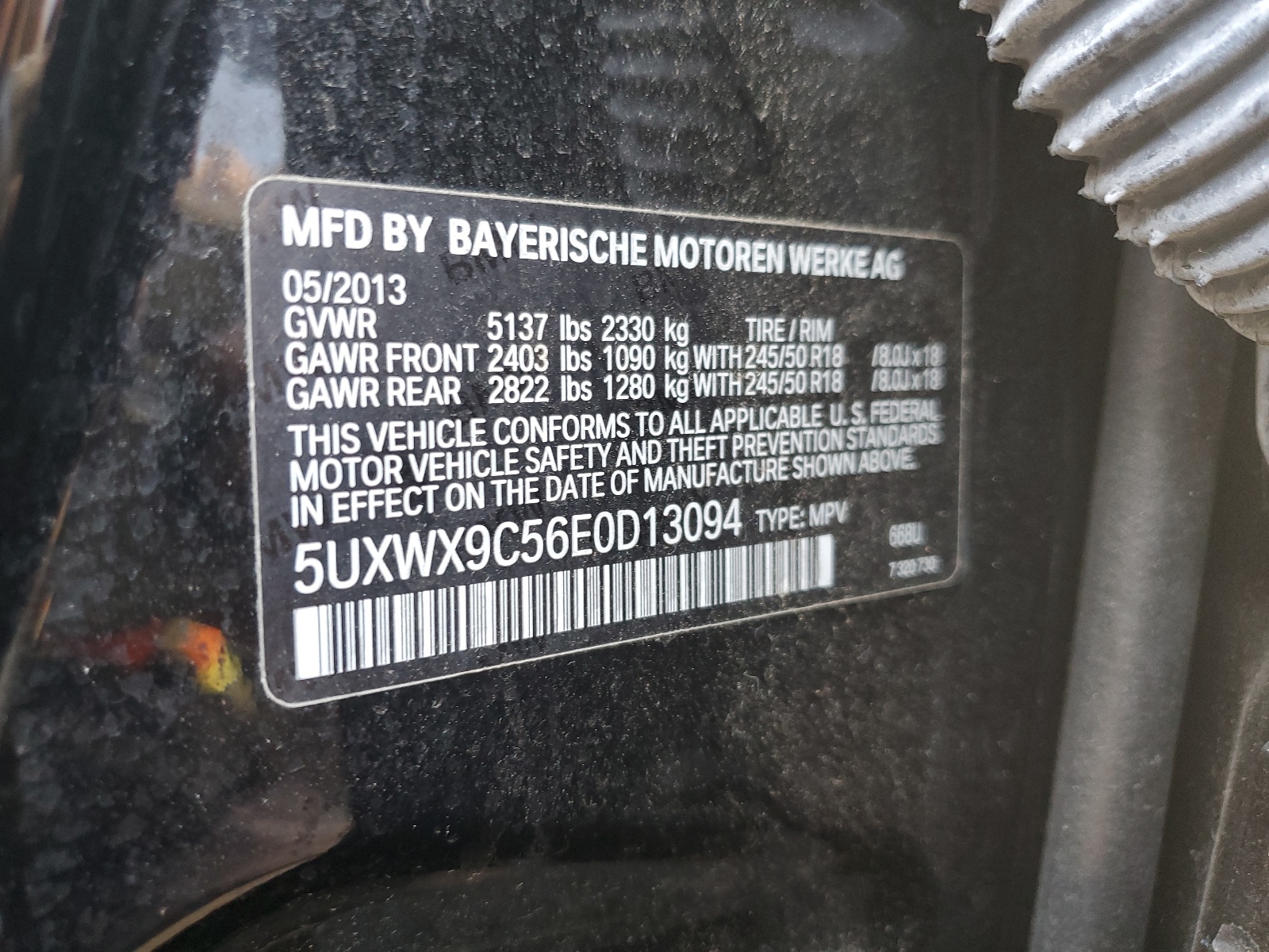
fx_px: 953
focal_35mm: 26
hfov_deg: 67.3
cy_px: 476
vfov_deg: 53.1
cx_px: 634
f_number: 1.5
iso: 116
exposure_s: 1/60.2
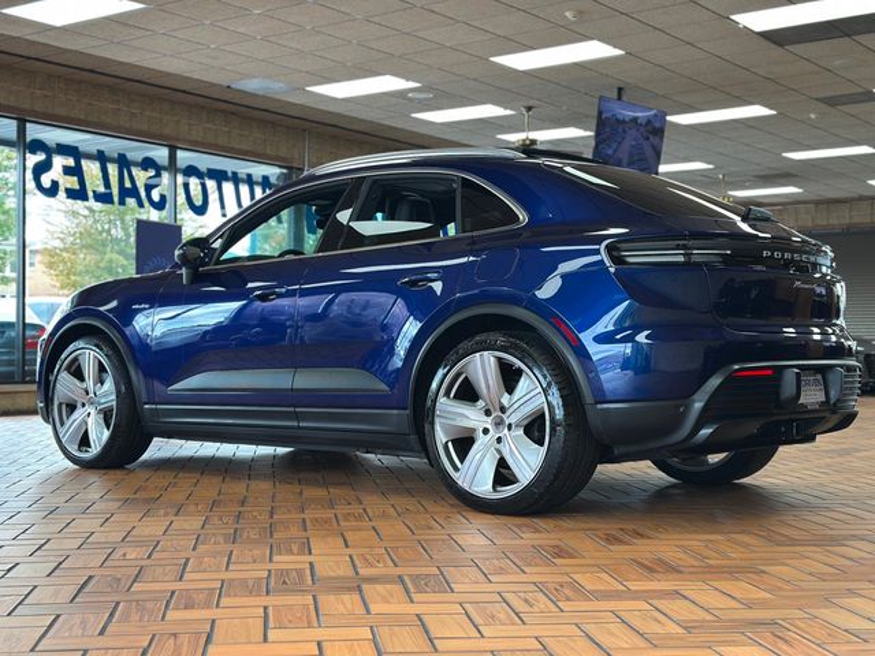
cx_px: 438
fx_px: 1213
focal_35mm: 48
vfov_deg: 30.3
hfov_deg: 39.7
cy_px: 328
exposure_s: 1/120
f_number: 1.78
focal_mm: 6.86
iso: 100
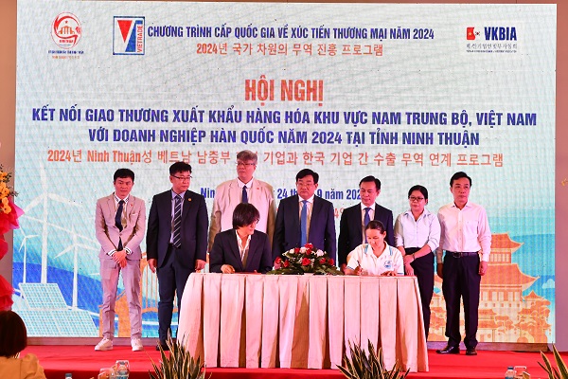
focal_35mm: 93
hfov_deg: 21.9
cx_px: 284
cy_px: 190
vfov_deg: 14.7
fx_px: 1467
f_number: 8
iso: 4000
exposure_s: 1/160
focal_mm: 62
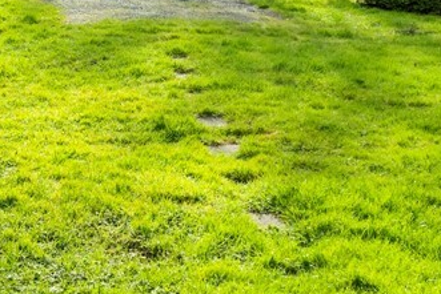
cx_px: 73
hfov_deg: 24.3
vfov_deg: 15.9
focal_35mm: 82
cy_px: -79
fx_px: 1005
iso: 200
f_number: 8
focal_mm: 16
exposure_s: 1/60
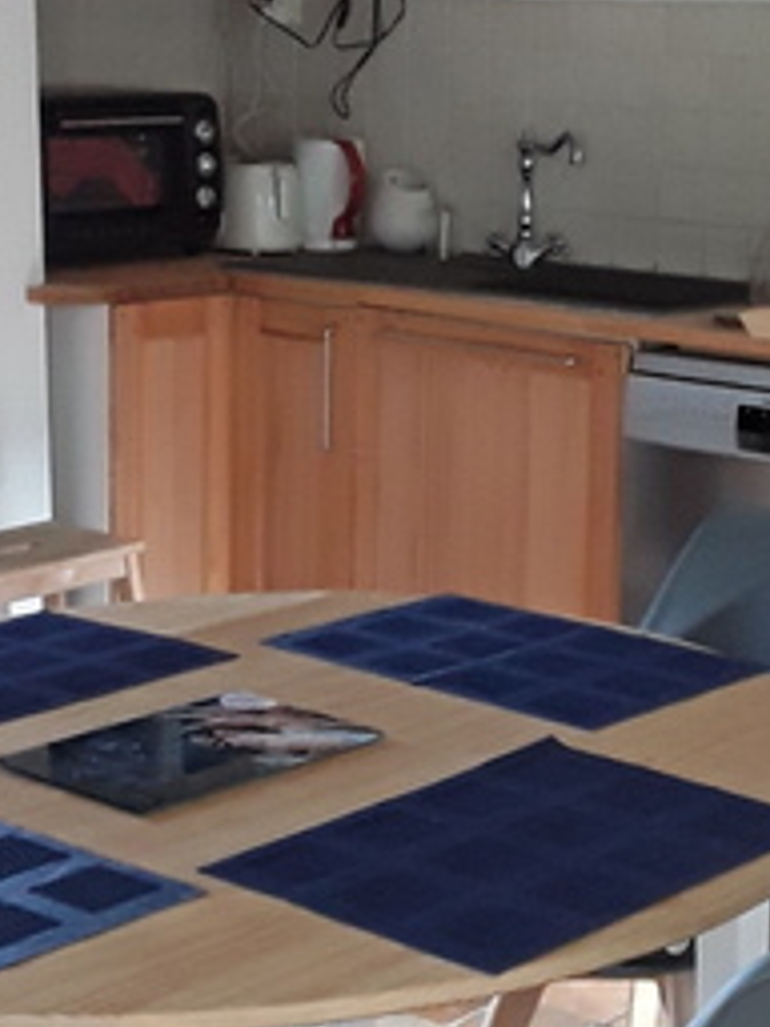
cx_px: 421
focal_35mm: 81
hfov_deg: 18.2
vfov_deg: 24.1
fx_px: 2402
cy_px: 441
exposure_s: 1/25
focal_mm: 2.91
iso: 160
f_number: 1.9
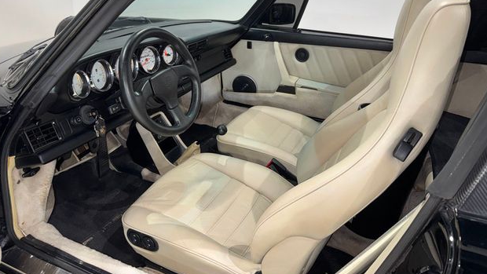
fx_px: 349
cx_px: 240
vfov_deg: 42.7
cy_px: 108
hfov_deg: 69.8
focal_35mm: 27
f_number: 1.78
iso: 64
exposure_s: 1/23
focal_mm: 6.76
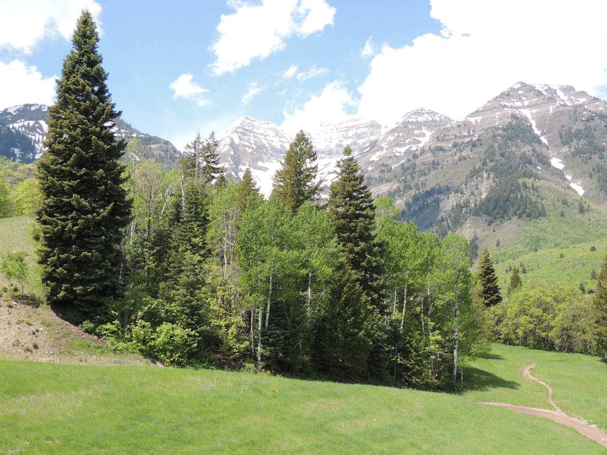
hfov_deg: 46.8
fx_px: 701
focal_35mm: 40
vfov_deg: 36.0
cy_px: 228
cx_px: 304
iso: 100
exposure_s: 1/500
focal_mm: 7.1
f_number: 3.3
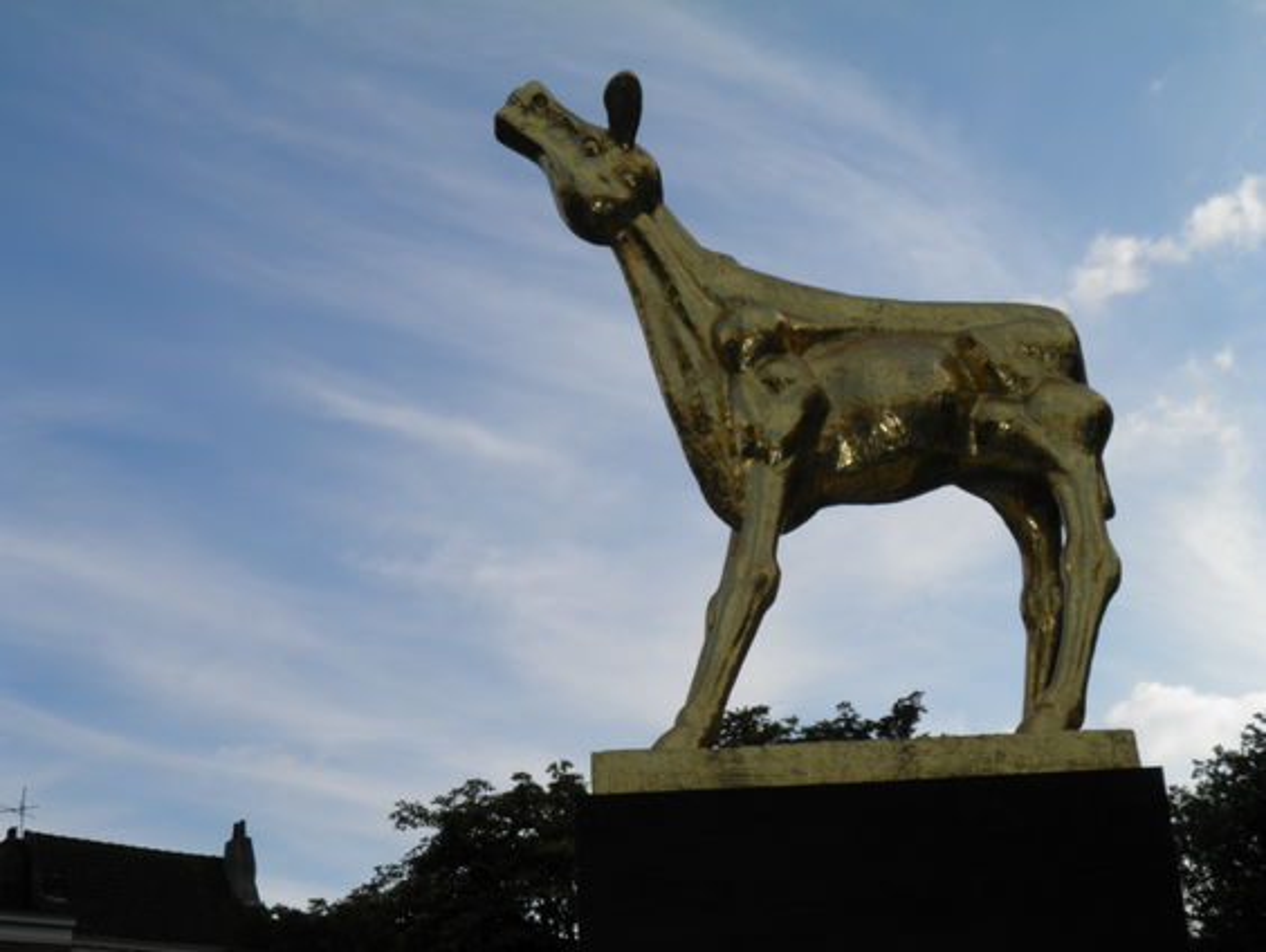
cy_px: 476
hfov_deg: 38.9
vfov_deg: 29.7
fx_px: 1794
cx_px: 633
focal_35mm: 49
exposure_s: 1/400
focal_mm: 8.9
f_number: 5.5
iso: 50
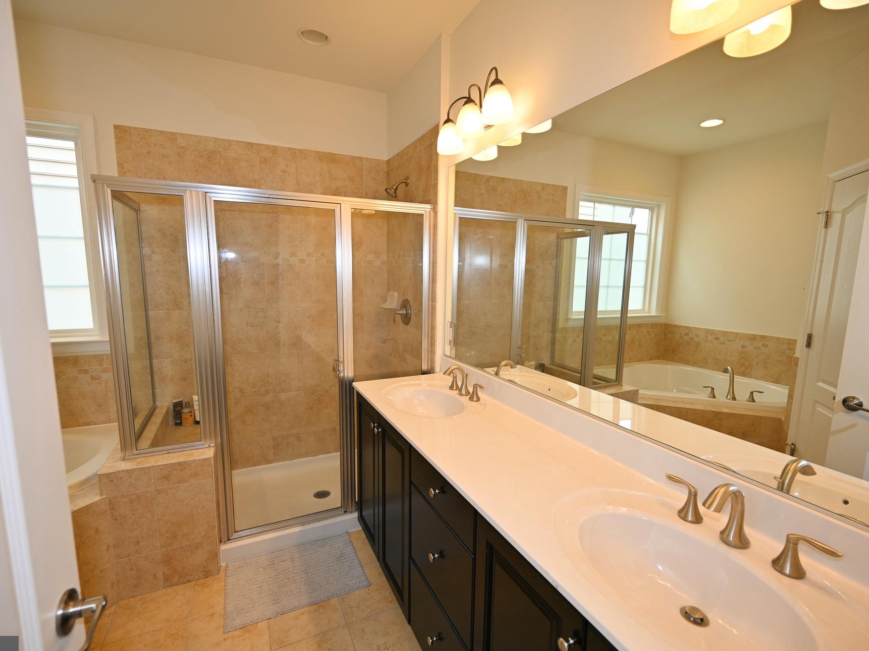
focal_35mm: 16
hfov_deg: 94.5
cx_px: 424
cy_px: 329
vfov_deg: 78.1
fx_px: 402
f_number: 4
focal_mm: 14
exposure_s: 1/100
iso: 180
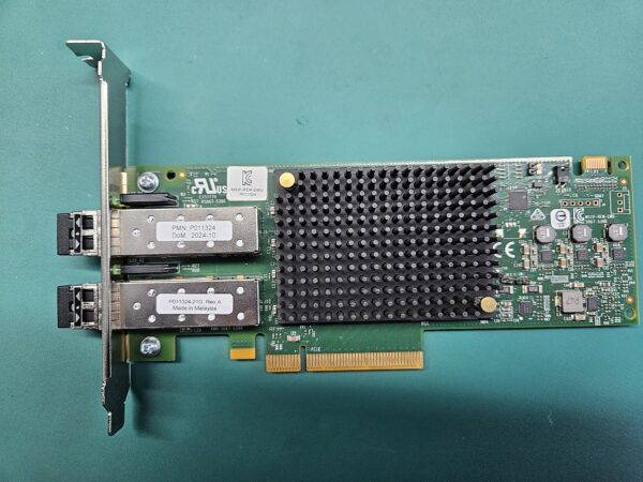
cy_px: 241
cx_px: 322
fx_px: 427
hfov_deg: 73.9
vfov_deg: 58.9
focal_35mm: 23
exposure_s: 1/100
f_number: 1.8
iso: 400
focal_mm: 5.4
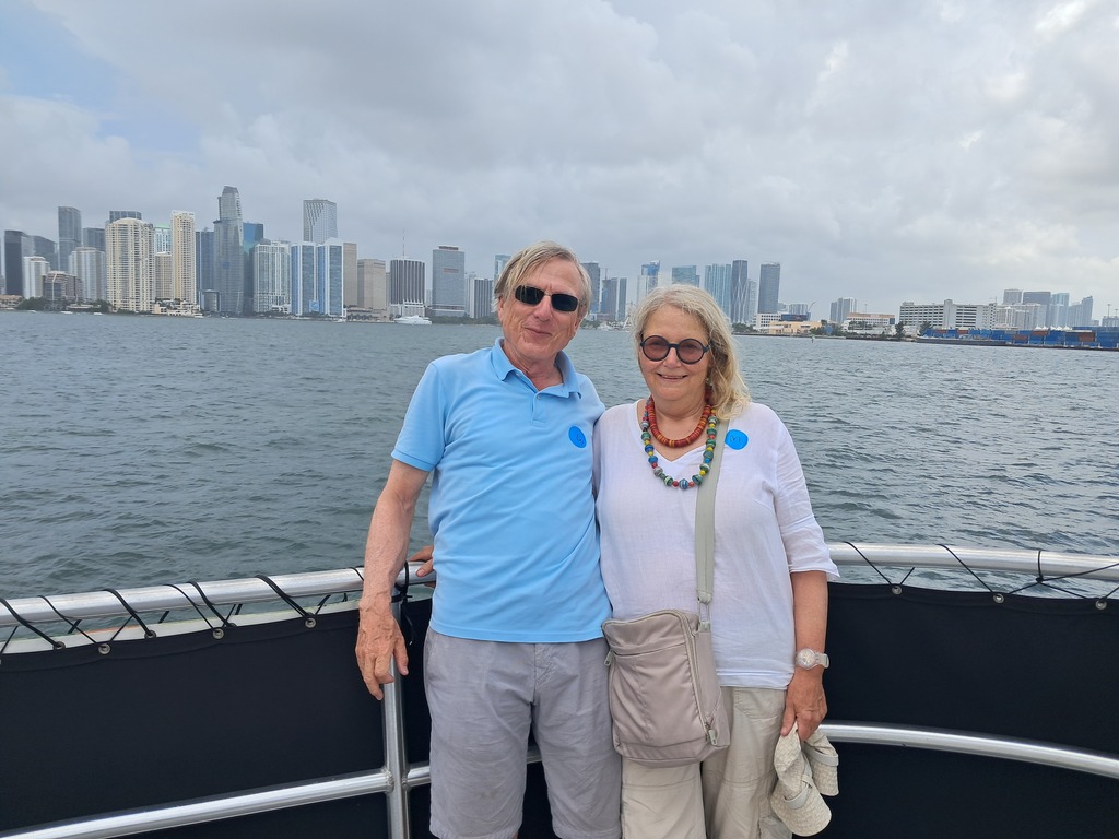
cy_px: 420
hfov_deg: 65.3
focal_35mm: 27
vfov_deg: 51.4
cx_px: 560
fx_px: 873
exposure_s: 1/495
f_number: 1.8
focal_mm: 4
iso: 50
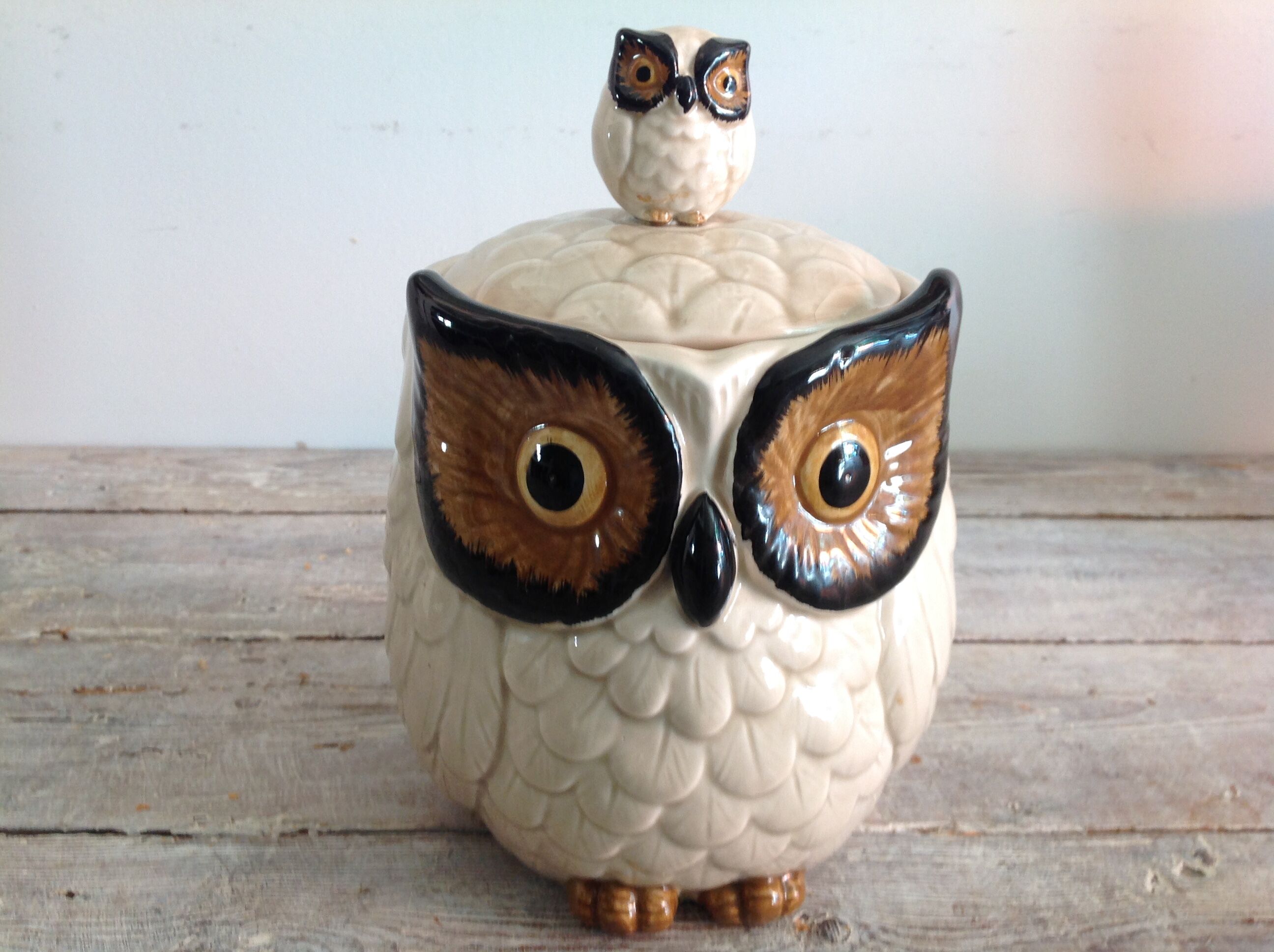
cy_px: 476
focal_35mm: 35
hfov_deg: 52.7
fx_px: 1286
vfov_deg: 40.6
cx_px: 637
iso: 64
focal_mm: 4.28
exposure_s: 1/15
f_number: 2.4
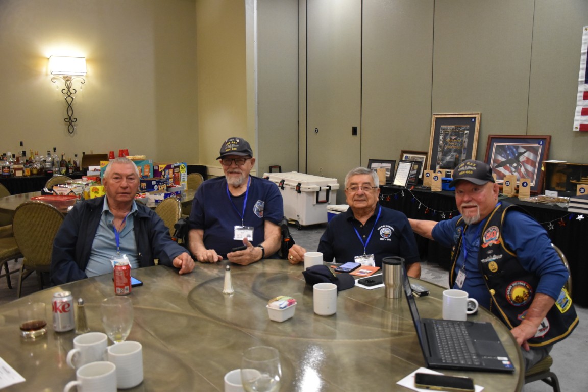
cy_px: 196
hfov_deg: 57.2
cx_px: 294
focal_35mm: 33
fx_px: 539
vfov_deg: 40.0
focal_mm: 22
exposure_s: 1/60
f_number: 3.8
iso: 2200
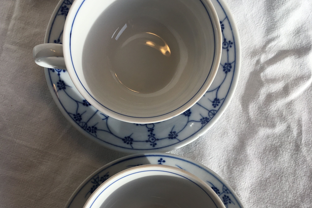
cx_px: 153
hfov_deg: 47.4
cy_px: 154
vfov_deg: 32.1
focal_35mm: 41
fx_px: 355
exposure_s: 1/478
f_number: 2.2
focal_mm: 4.15
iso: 25
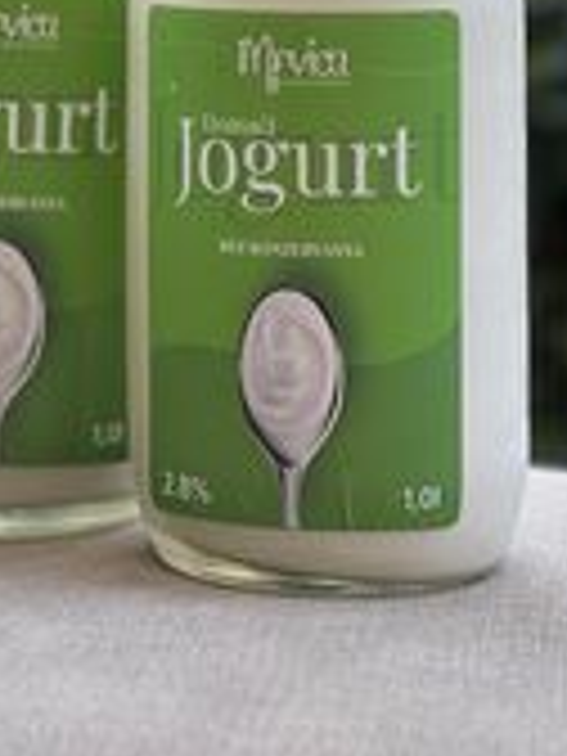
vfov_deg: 9.9
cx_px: -9
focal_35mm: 196
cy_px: -151
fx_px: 4281
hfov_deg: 7.5
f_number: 2.8
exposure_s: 1/121
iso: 50
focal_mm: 9
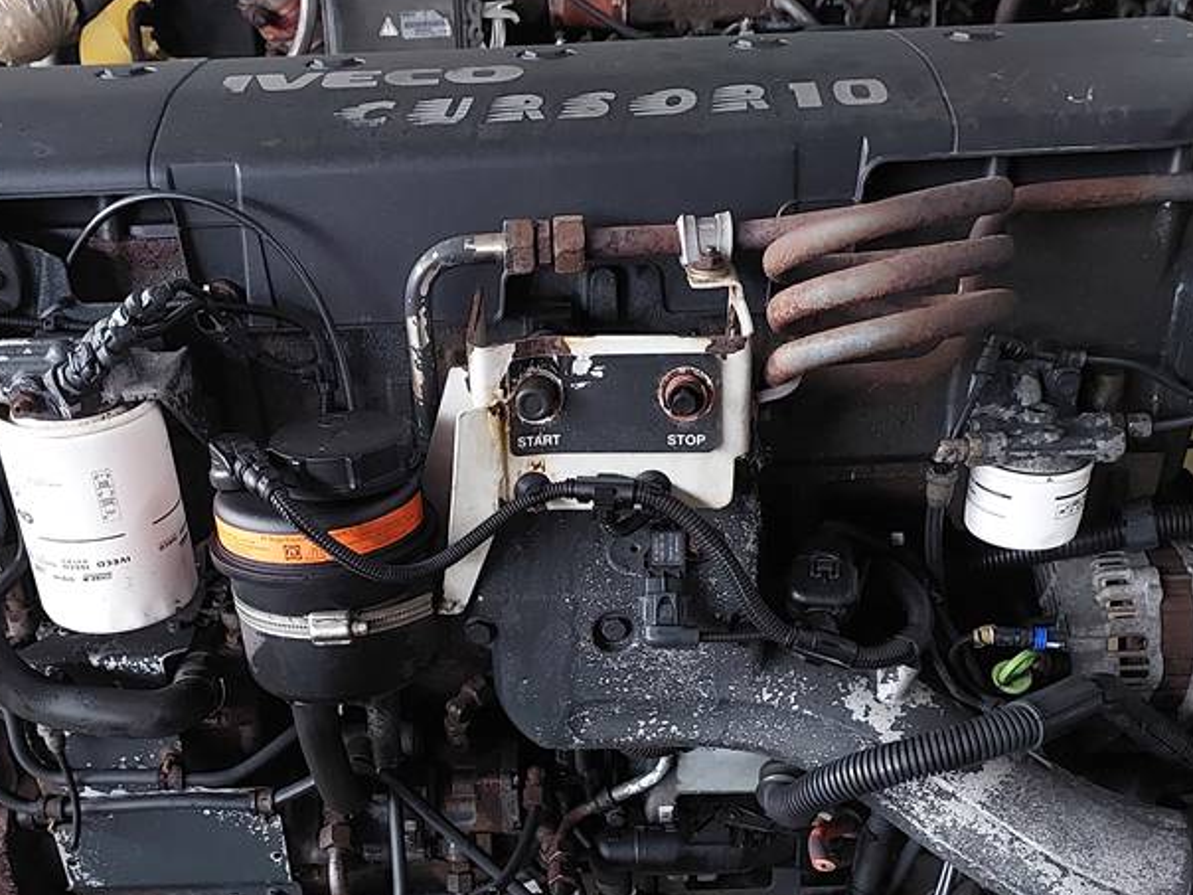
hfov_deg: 47.7
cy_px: 705
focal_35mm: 39
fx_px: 1344
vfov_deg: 35.7
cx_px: 508
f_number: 1.8
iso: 1000
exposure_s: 1/14.3
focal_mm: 5.06
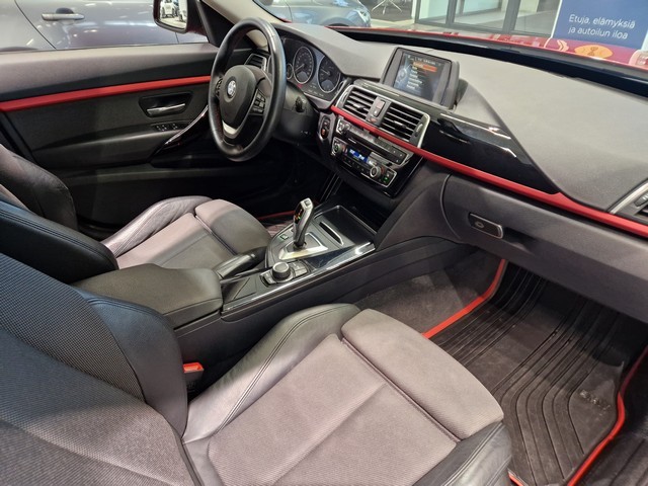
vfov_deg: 58.9
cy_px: 243
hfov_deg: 73.9
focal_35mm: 23
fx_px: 431
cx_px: 324
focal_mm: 5.4
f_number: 1.8
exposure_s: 1/100
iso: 500
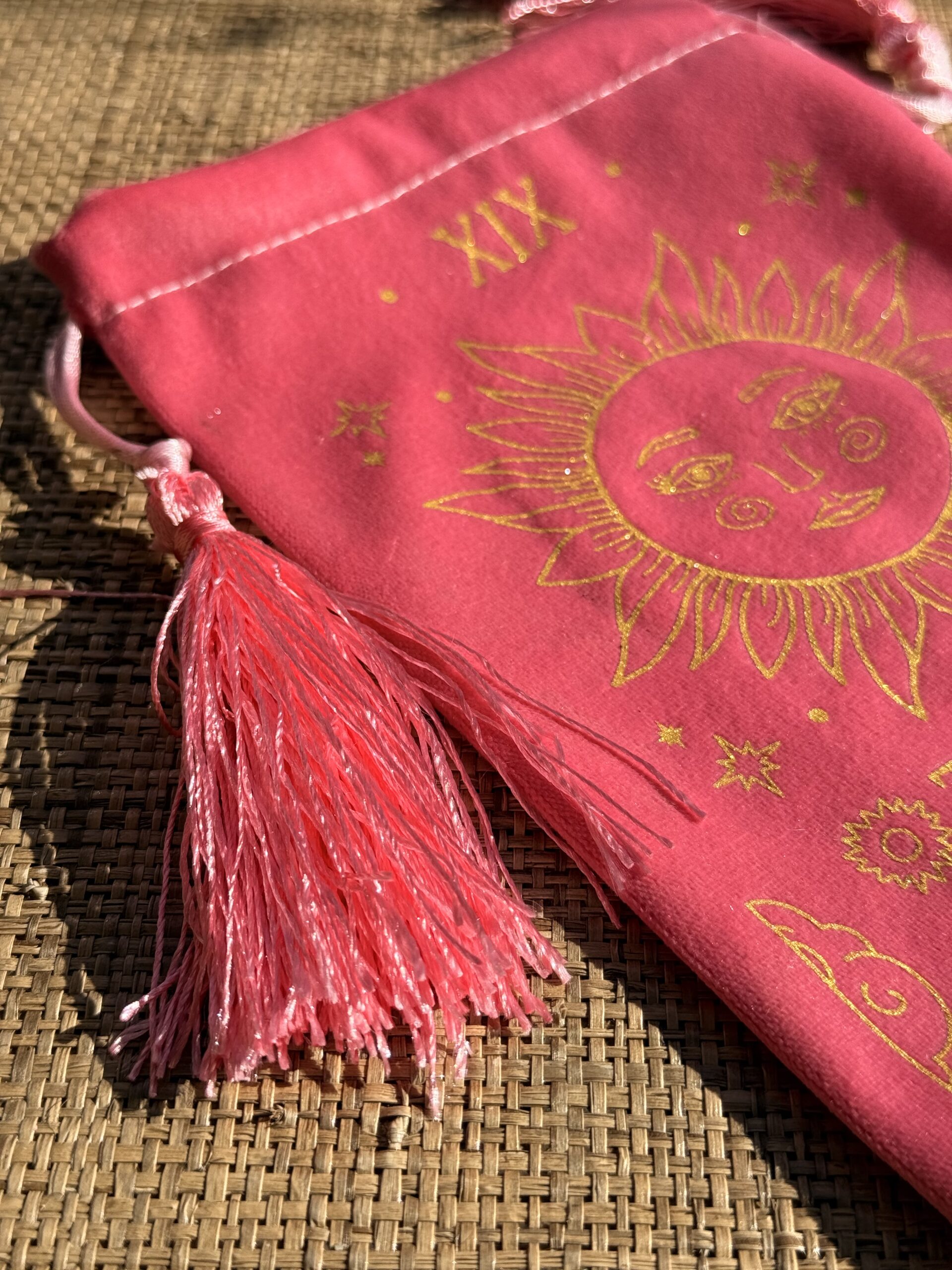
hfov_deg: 30.3
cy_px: 635
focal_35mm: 48
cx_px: 476
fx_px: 1760
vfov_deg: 39.7
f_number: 1.78
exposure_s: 1/2208
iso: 64
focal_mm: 6.76
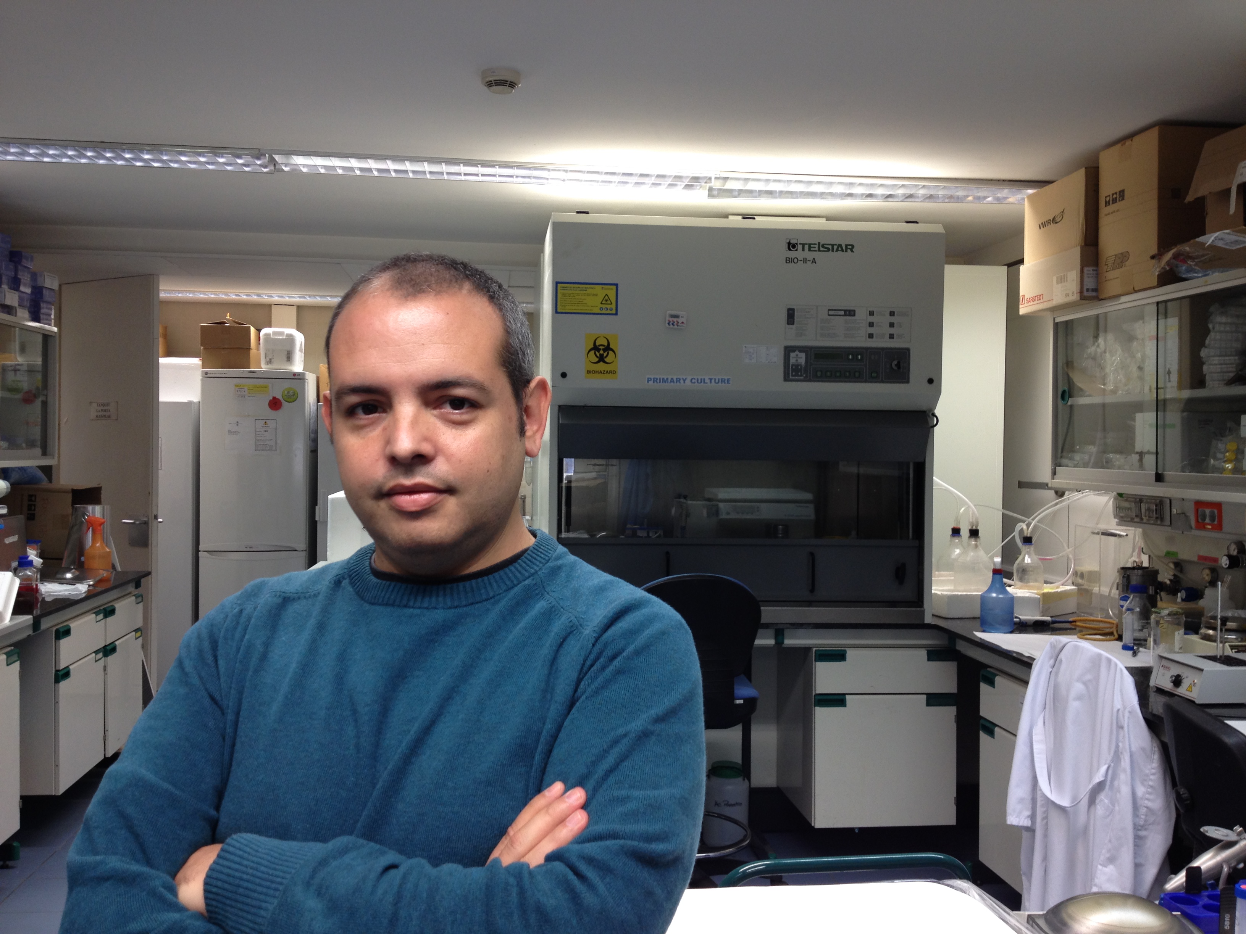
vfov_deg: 40.7
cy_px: 467
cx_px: 623
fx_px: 1260
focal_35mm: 35
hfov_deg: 52.6
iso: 50
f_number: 2.4
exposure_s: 1/24
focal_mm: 4.28
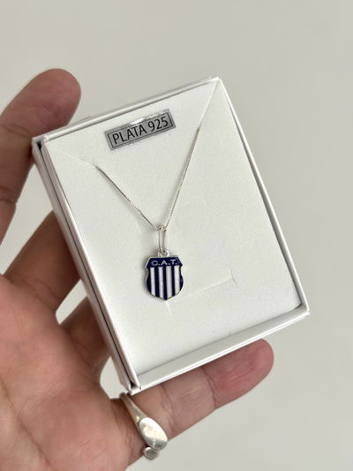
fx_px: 652
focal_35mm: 48
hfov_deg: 30.3
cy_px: 236
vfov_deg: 39.6
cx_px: 176
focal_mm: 6.76
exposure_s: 1/100
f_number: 1.78
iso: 64
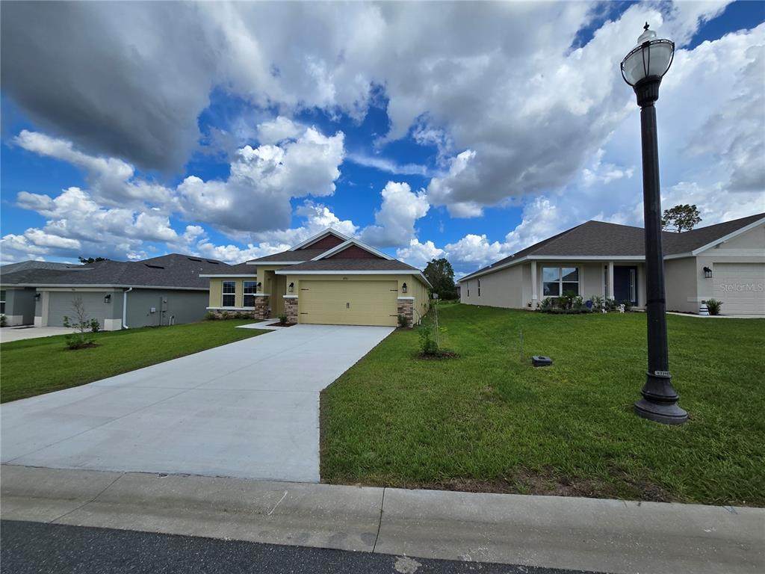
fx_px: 287
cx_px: 382
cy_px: 287
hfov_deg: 106.2
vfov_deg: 89.9
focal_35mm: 13
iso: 50
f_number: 2.2
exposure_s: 1/3229
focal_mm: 2.2
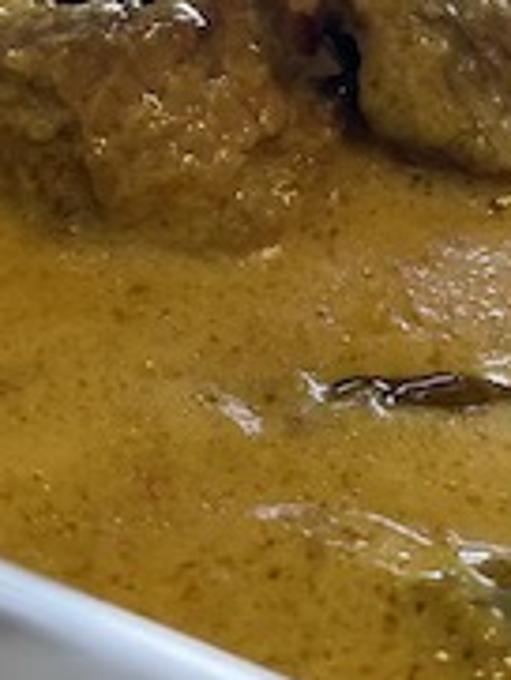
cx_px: 443
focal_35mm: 92
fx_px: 1809
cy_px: -60
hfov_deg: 15.9
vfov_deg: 20.4
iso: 100
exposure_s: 1/121
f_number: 1.6
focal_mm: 4.2
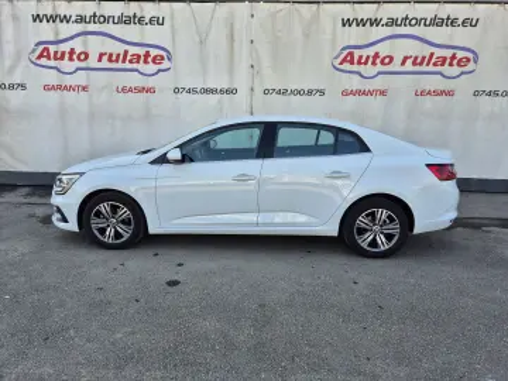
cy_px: 190
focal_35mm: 23
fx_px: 338
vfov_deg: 58.9
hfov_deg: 73.9
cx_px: 254
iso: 25
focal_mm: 5.4
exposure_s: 1/419
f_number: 1.8
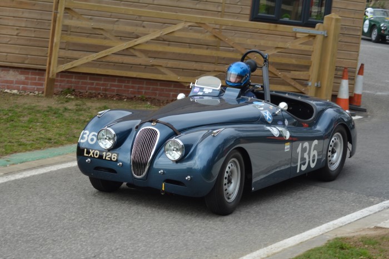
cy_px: 130
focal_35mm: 105
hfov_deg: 19.5
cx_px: 194
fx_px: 1135
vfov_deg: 13.0
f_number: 10
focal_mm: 70
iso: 400
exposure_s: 1/320
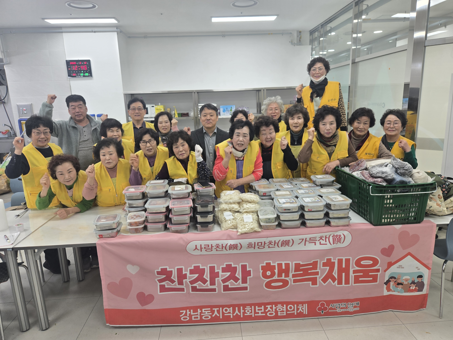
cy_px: 170
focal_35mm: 23
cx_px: 226
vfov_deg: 58.9
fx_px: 301
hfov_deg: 73.9
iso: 64
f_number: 1.8
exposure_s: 1/120
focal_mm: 5.4
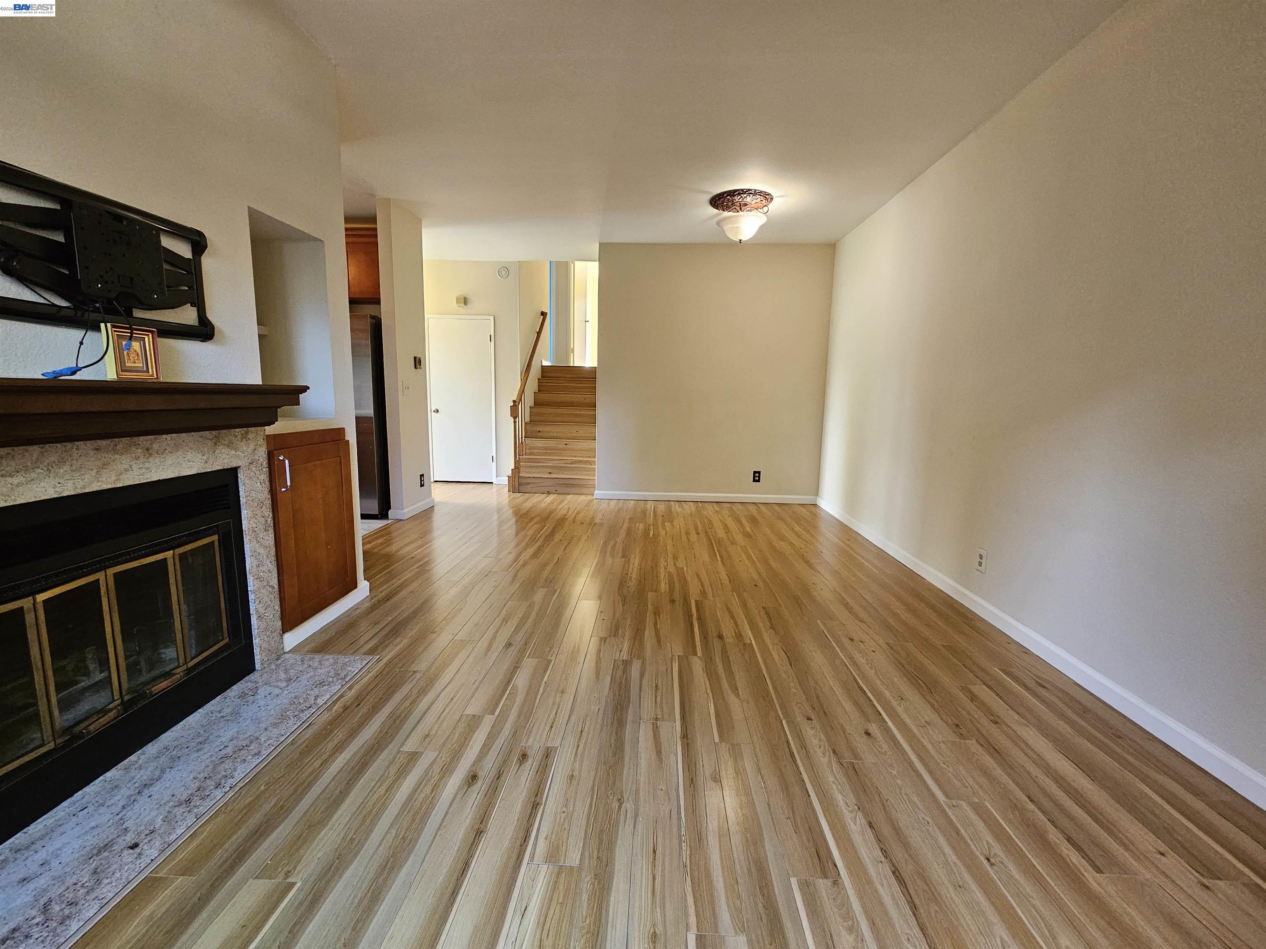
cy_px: 474
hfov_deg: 106.2
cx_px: 633
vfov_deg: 89.9
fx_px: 475
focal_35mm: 13
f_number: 2.2
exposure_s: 1/60
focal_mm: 2.2
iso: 320
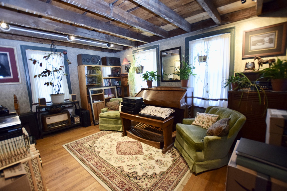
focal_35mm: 15
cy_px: 96
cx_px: 144
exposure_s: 1/60
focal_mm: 10
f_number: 3.5
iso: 900
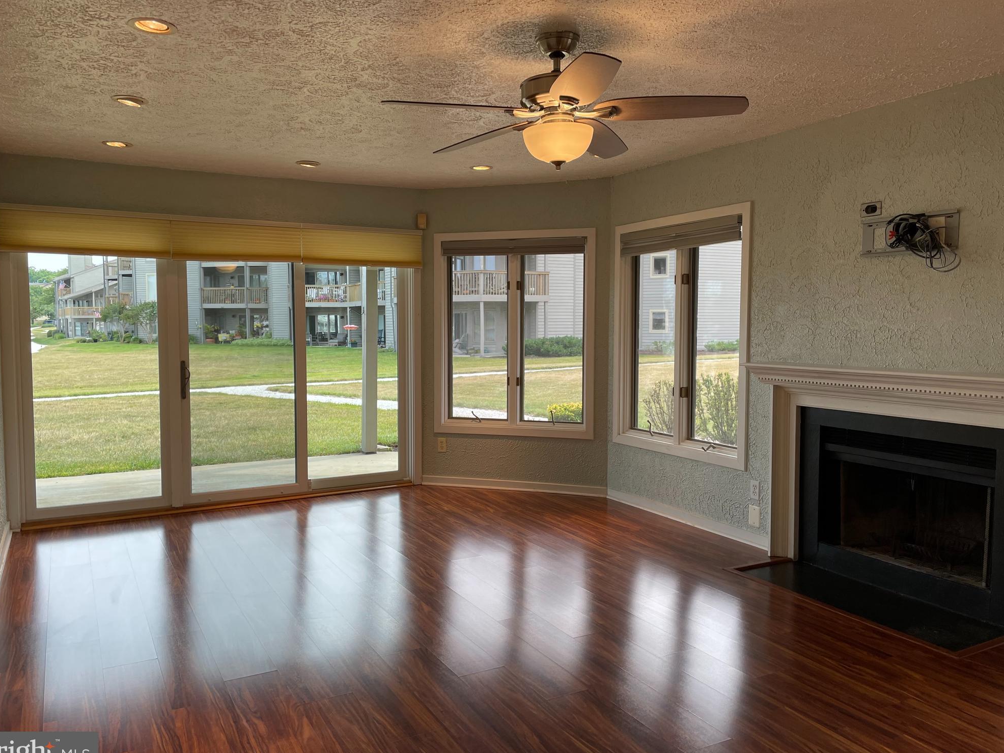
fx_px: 783
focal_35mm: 27
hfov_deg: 65.3
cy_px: 382
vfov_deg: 51.4
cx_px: 492
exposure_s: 1/230
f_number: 1.6
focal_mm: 4.2
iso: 32
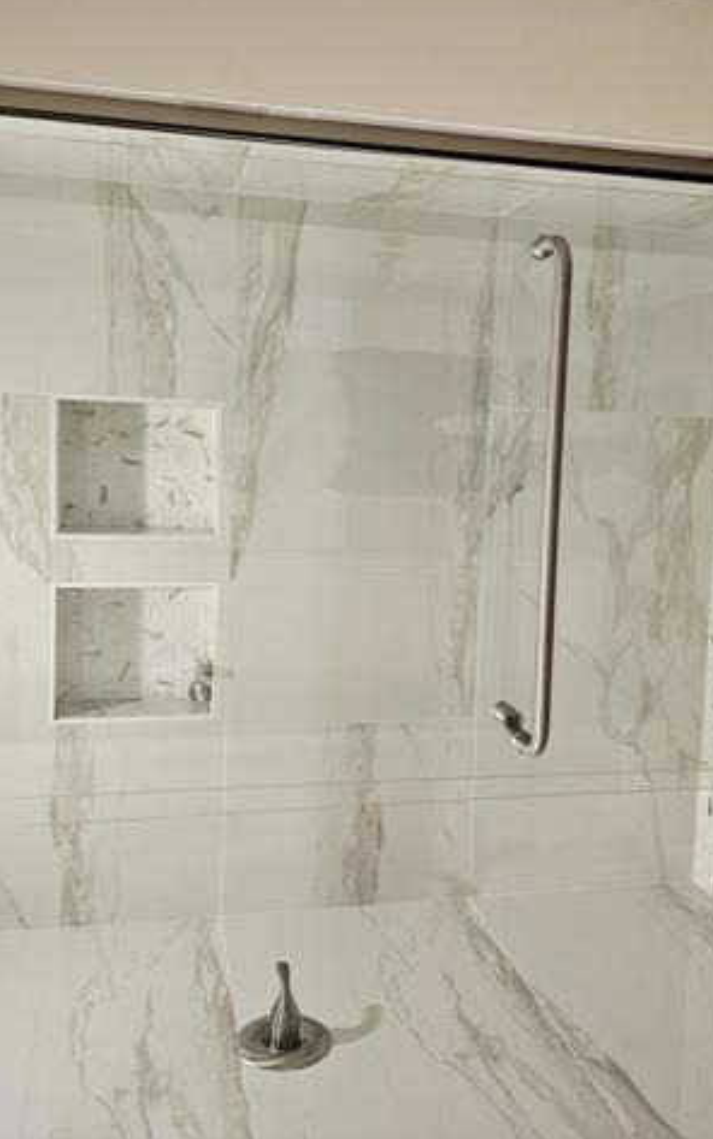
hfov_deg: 38.3
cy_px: 566
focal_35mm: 33
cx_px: 381
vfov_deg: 58.1
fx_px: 1025
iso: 250
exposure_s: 1/120
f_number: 1.7
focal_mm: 6.3
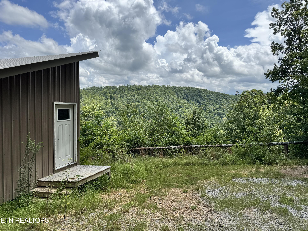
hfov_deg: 71.6
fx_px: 214
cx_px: 154
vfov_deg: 56.8
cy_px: 116
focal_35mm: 24
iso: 80
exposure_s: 1/6410
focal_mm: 6.76
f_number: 1.78
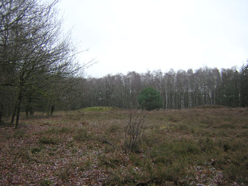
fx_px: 258
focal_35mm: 36
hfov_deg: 51.3
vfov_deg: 39.7
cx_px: 124
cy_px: 93
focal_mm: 4.7
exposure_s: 1/93.5
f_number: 2.6
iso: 100
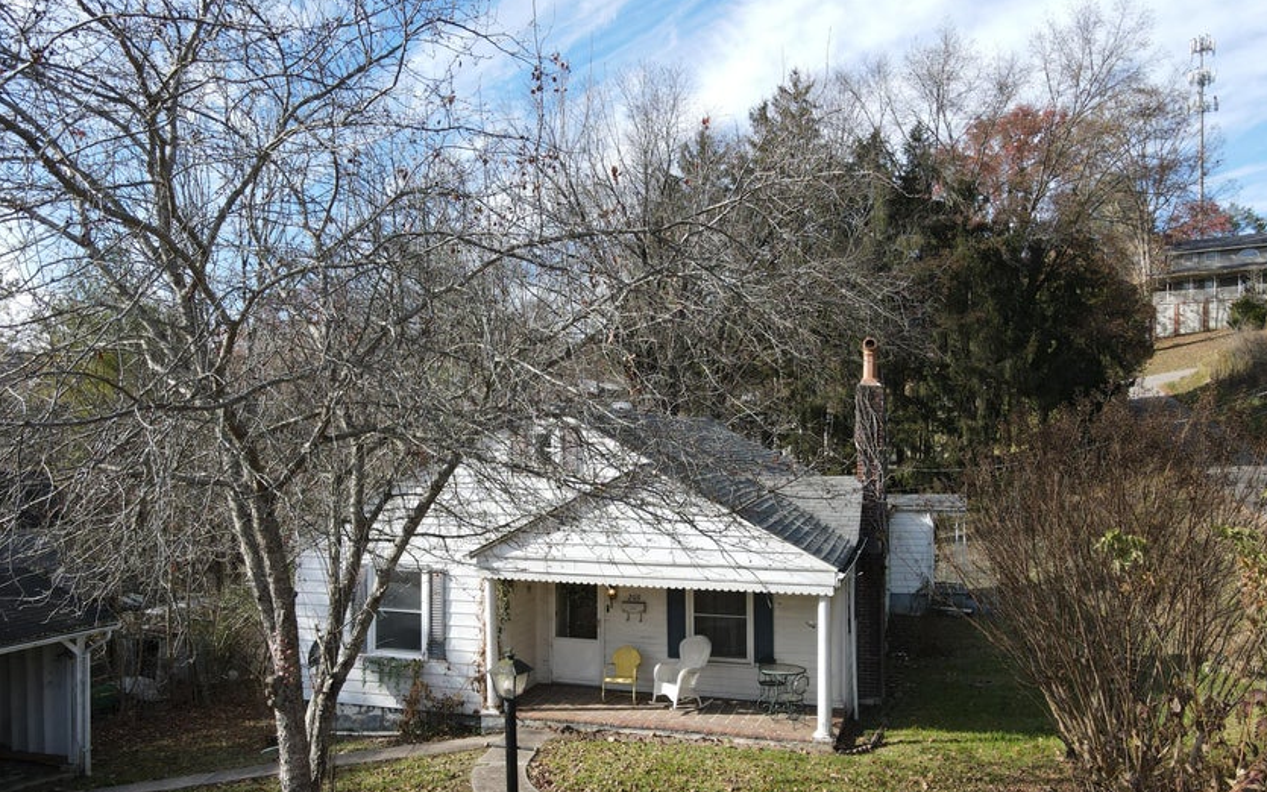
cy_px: 451
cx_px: 644
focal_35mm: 26
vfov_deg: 47.5
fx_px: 898
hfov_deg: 70.4
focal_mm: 4.5
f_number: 2.8
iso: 100
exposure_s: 1/320
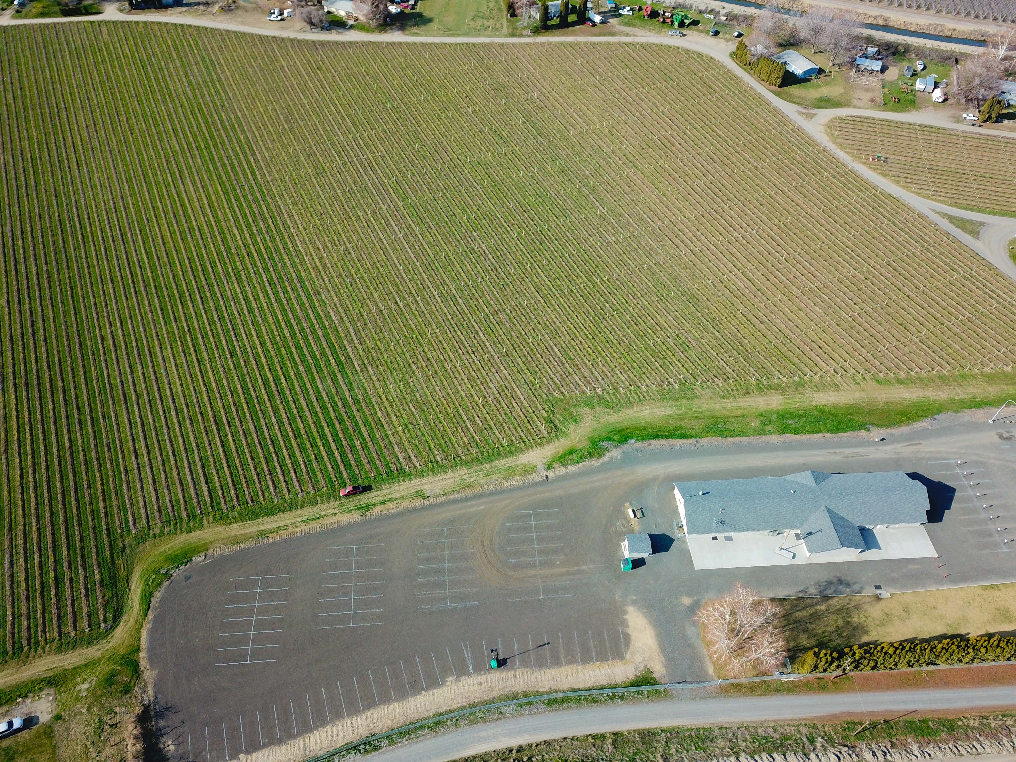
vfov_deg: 53.1
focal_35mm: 26
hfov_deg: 67.3
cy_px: 381
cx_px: 508
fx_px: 763
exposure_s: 1/750
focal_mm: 4.73
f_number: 2.2
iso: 100
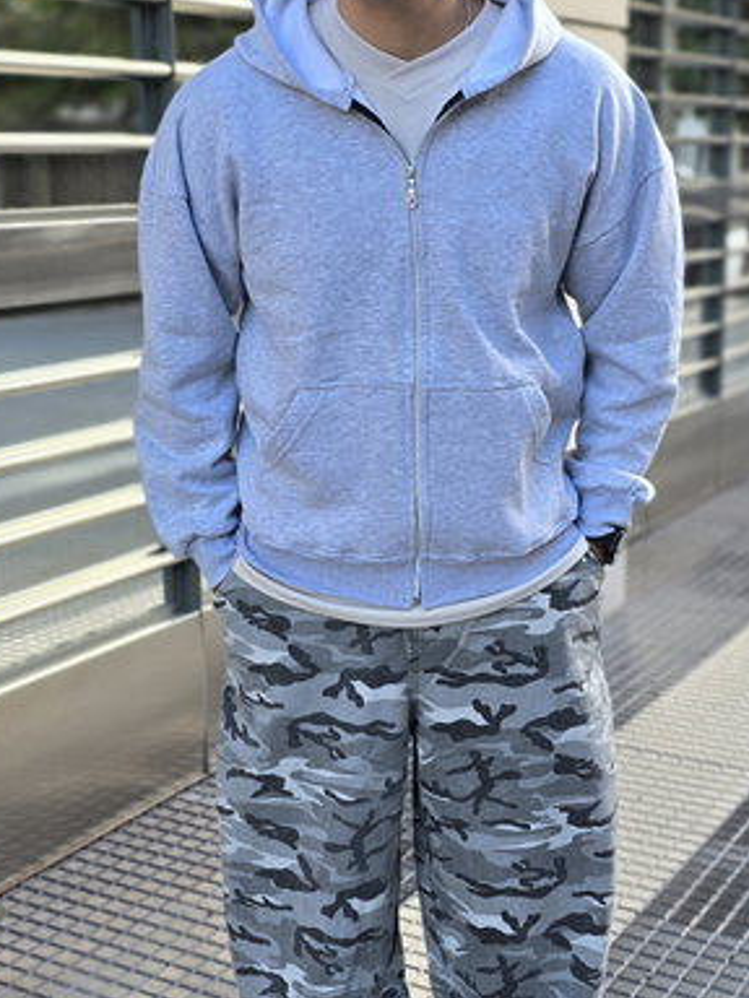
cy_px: 655
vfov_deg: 55.8
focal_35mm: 32
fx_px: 923
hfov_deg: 44.1
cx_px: 401
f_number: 1.7
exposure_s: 1/101
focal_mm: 6.3
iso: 40
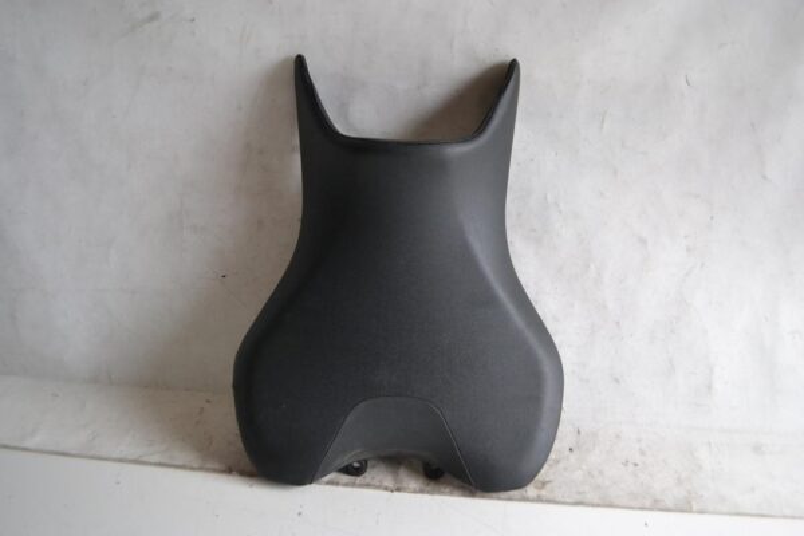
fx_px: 737
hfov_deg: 57.2
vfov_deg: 40.0
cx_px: 402
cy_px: 268
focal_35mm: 33
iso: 1600
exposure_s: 1/640
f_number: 4
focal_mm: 22
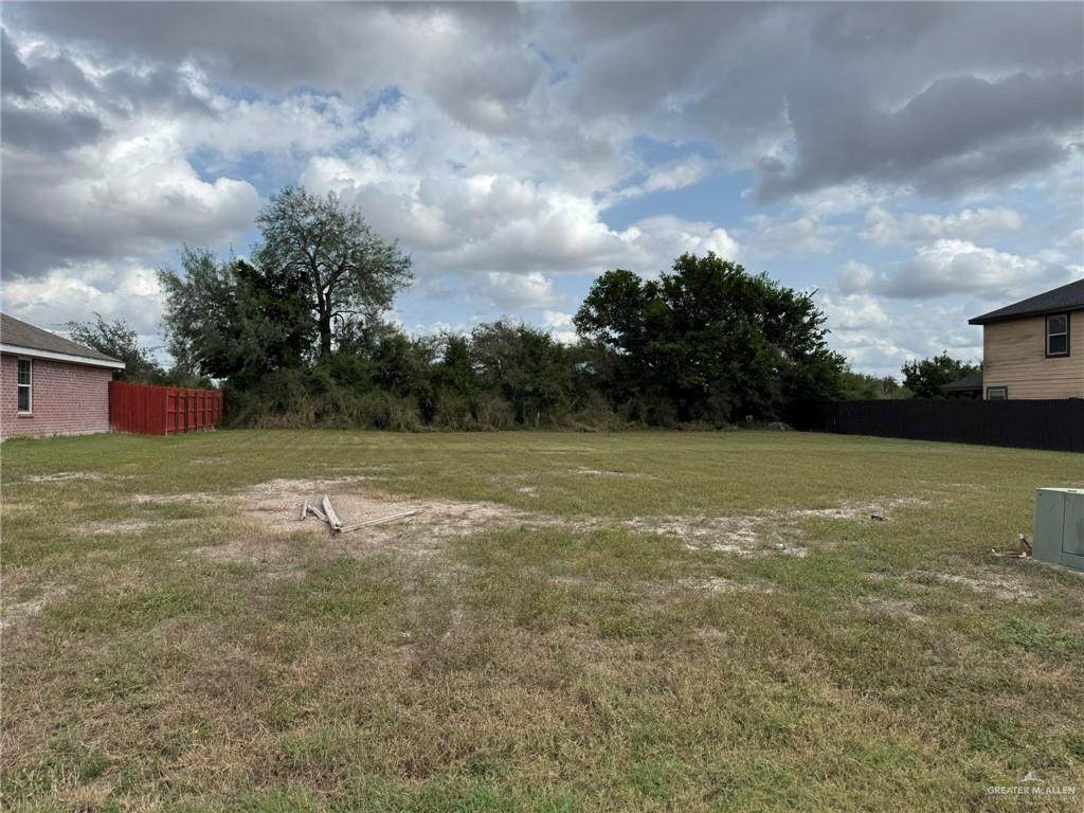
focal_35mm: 24
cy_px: 406
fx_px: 752
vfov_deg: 56.8
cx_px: 542
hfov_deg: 71.6
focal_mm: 6.76
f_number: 1.78
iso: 80
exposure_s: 1/6410
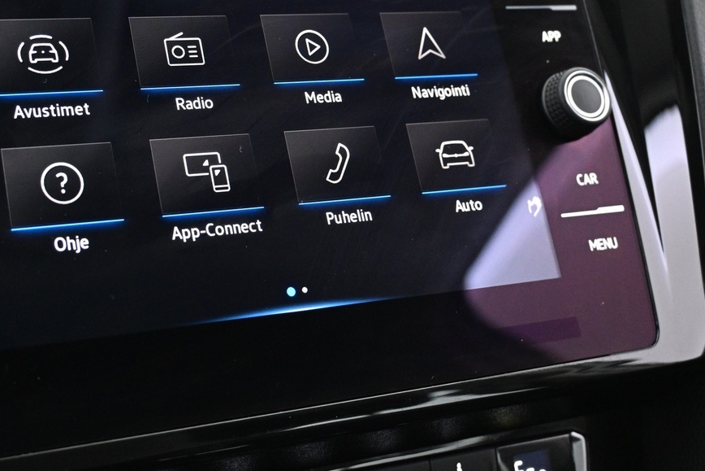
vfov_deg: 23.6
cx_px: 211
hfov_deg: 34.4
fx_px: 1124
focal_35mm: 57
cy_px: 170
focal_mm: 20.5
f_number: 3.8
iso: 1600
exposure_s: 1/20
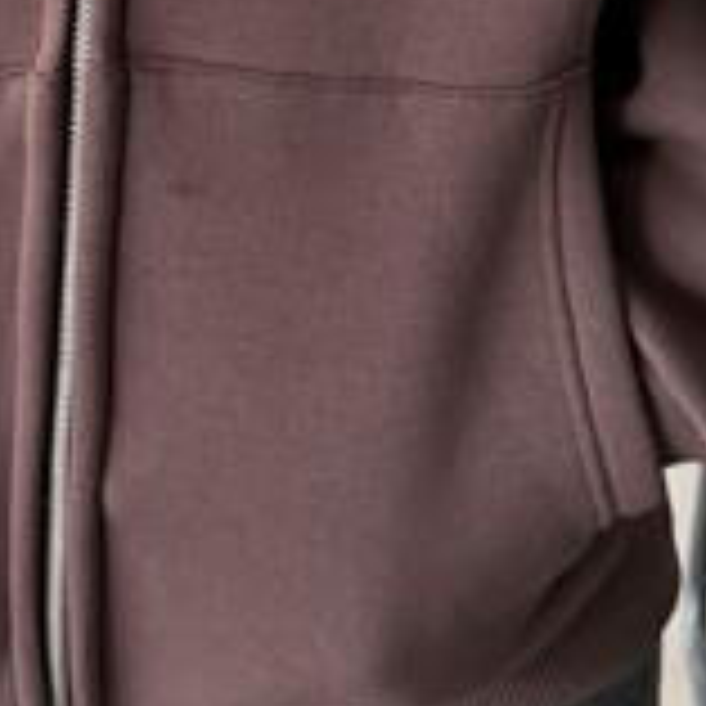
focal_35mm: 108
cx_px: 148
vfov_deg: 15.5
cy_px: -144
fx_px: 2492
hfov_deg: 16.0
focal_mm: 6.76
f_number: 1.78
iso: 200
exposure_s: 1/92
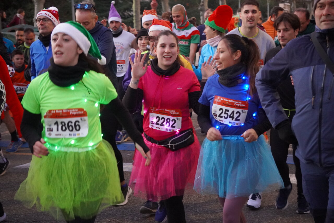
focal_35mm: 82
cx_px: 167
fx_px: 765
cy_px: 112
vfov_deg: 16.5
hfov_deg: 24.6
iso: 6400
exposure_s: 1/160
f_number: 4.5
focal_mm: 55
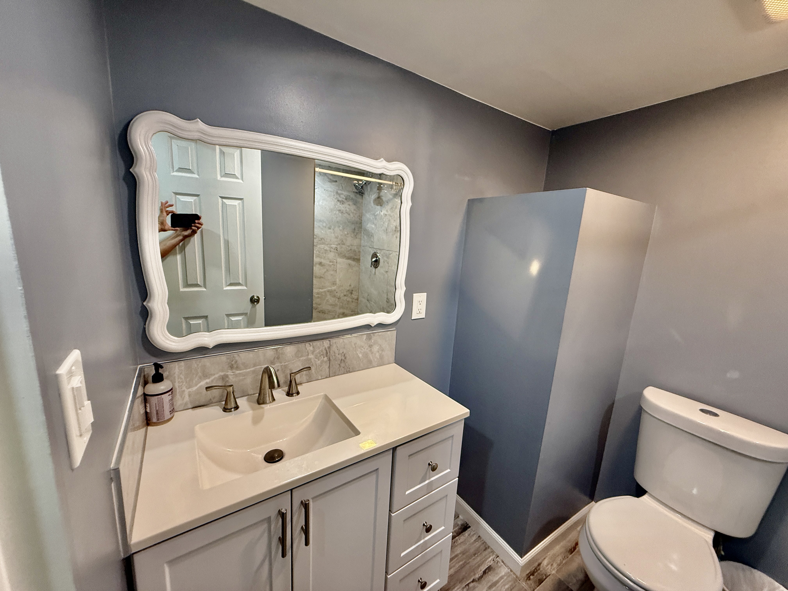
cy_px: 296
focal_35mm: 14
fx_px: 319
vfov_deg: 85.7
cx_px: 394
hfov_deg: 102.1
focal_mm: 2.22
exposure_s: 1/120
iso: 250
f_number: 2.2
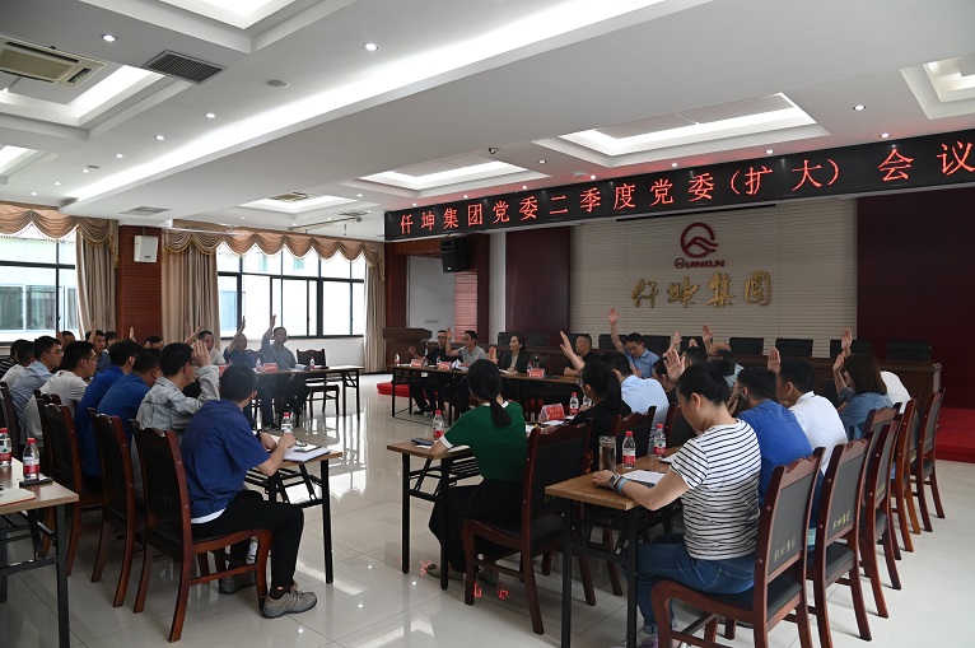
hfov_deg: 73.8
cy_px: 324
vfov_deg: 53.0
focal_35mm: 24
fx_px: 649
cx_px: 488
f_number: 5.6
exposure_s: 1/125
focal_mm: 24
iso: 1600
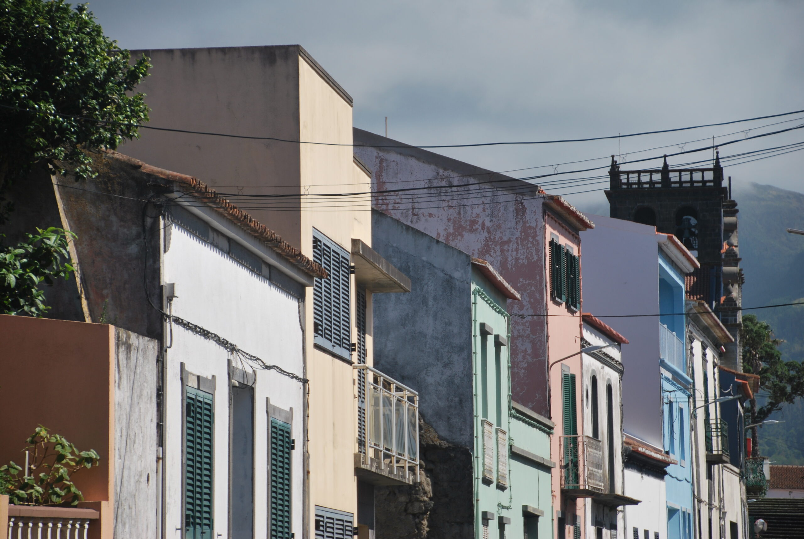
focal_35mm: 180
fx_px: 4025
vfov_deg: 7.7
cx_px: 402
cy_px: 270
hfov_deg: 11.4
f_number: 6.3
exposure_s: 1/640
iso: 100
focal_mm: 120
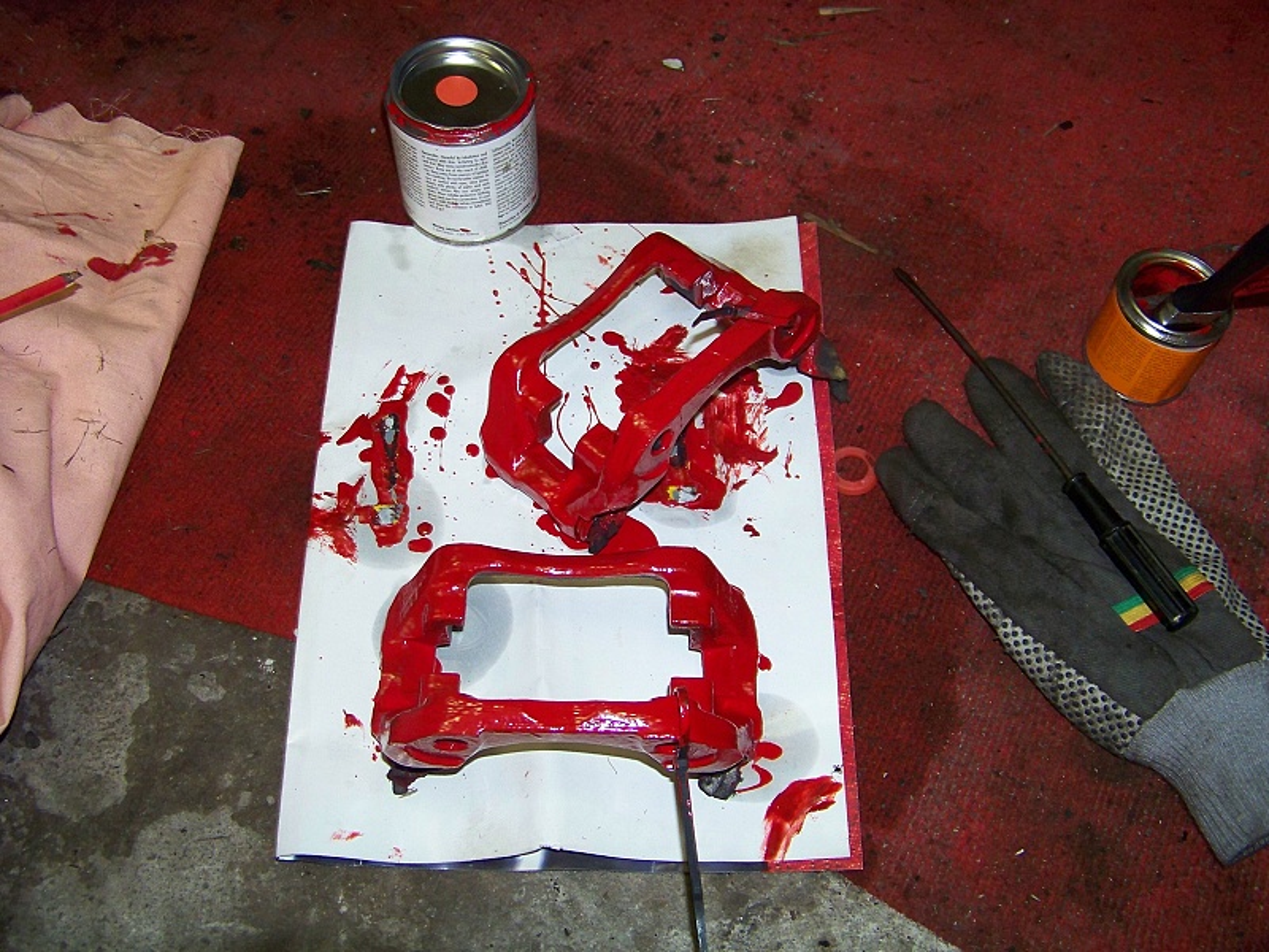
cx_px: 634
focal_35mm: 36
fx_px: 1320
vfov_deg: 39.7
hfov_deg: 51.4
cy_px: 476
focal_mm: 5.85
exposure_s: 1/30
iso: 200
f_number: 2.8
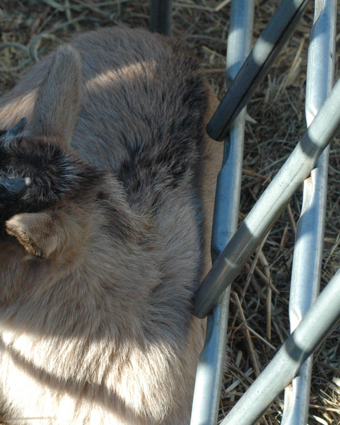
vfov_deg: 12.9
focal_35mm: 149
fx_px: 1874
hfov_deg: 10.3
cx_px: 33
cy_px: 213
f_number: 9
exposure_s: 1/320
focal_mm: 70
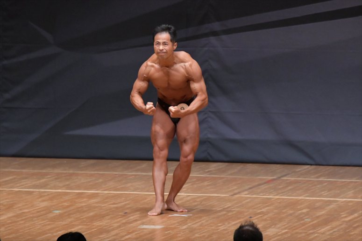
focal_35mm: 300
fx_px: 3015
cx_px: 181
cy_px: 120
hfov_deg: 6.9
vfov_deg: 4.6
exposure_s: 1/400
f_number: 5.6
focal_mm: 200
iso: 6400
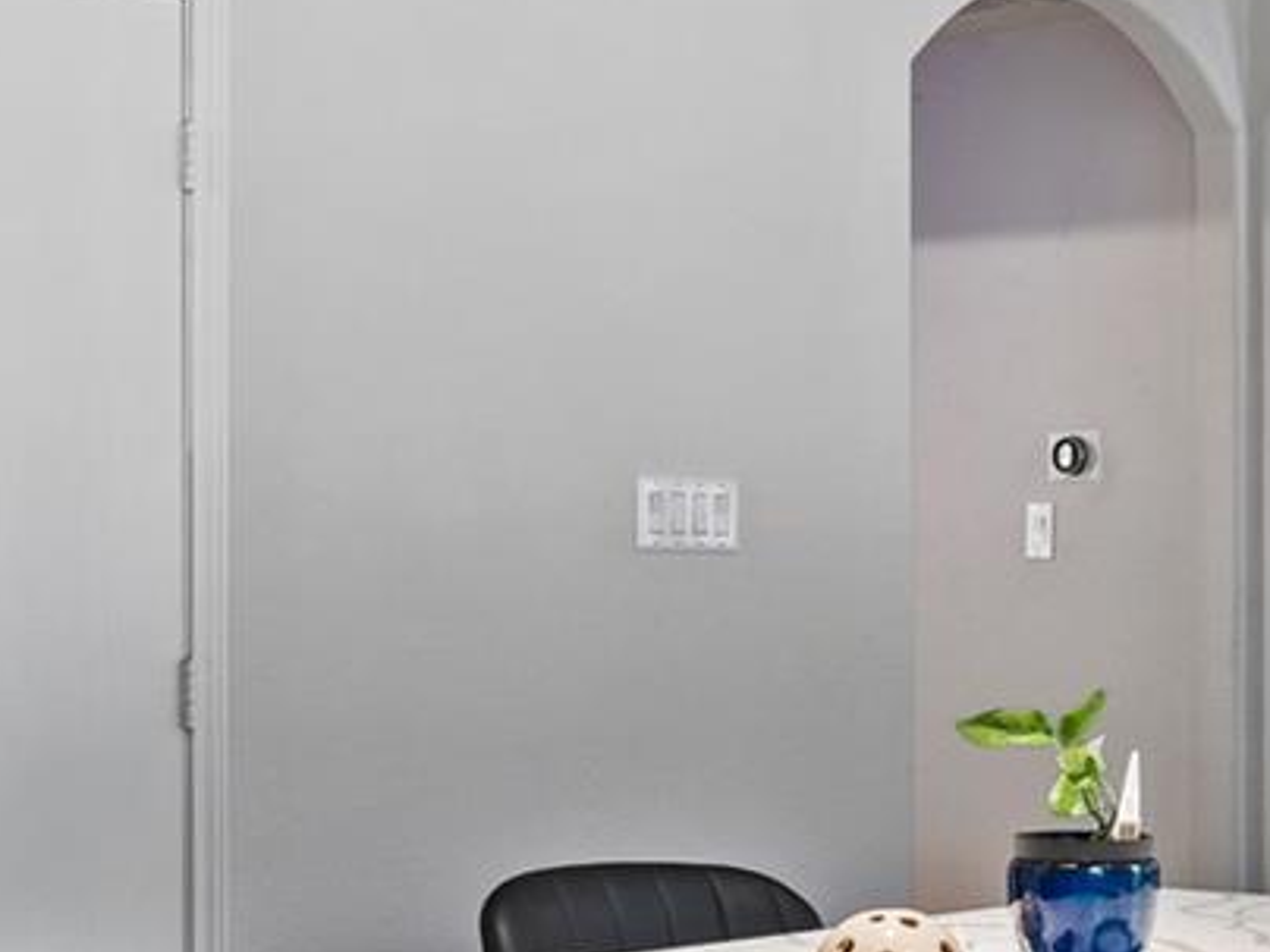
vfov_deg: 18.9
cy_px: 592
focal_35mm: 78
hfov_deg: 24.0
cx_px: 1257
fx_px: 2862
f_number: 9
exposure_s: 8
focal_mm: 16
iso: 200
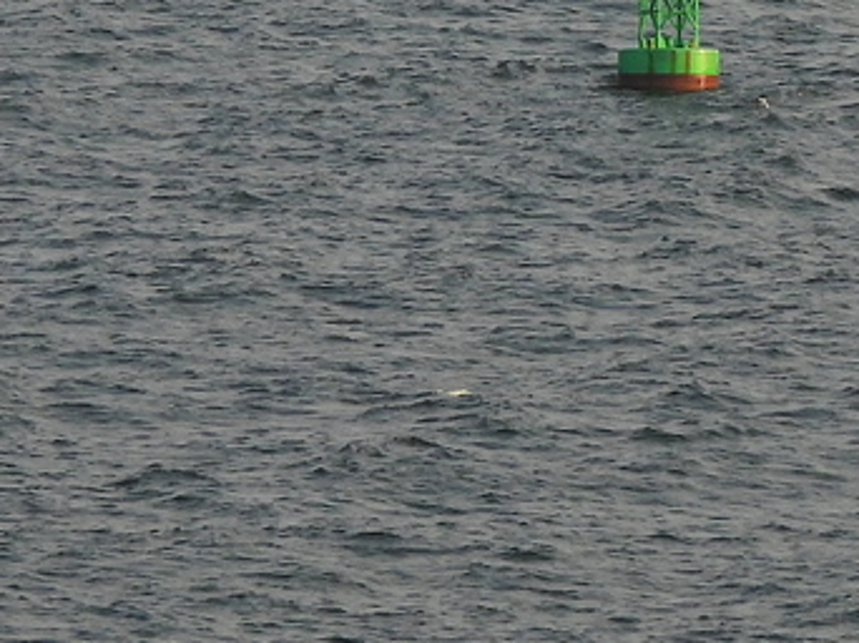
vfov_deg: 2.1
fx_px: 17185
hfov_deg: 2.9
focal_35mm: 693
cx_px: 686
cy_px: -500
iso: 100
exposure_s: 1/500
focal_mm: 33
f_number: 4.5
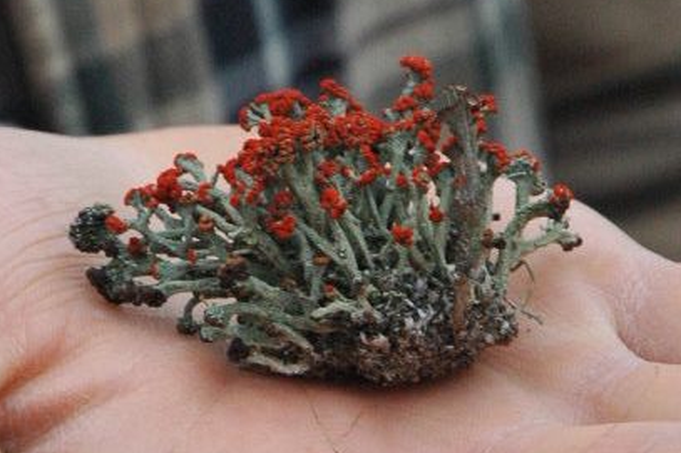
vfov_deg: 7.6
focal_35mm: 181
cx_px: 357
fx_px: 3422
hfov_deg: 11.4
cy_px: 261
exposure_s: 1/200
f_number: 8
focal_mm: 70
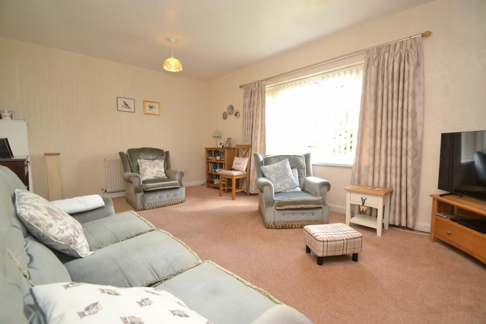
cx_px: 243
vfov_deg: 77.3
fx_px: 203
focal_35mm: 15
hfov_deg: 100.4
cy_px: 162
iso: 560
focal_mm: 10
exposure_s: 1/60
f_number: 3.5
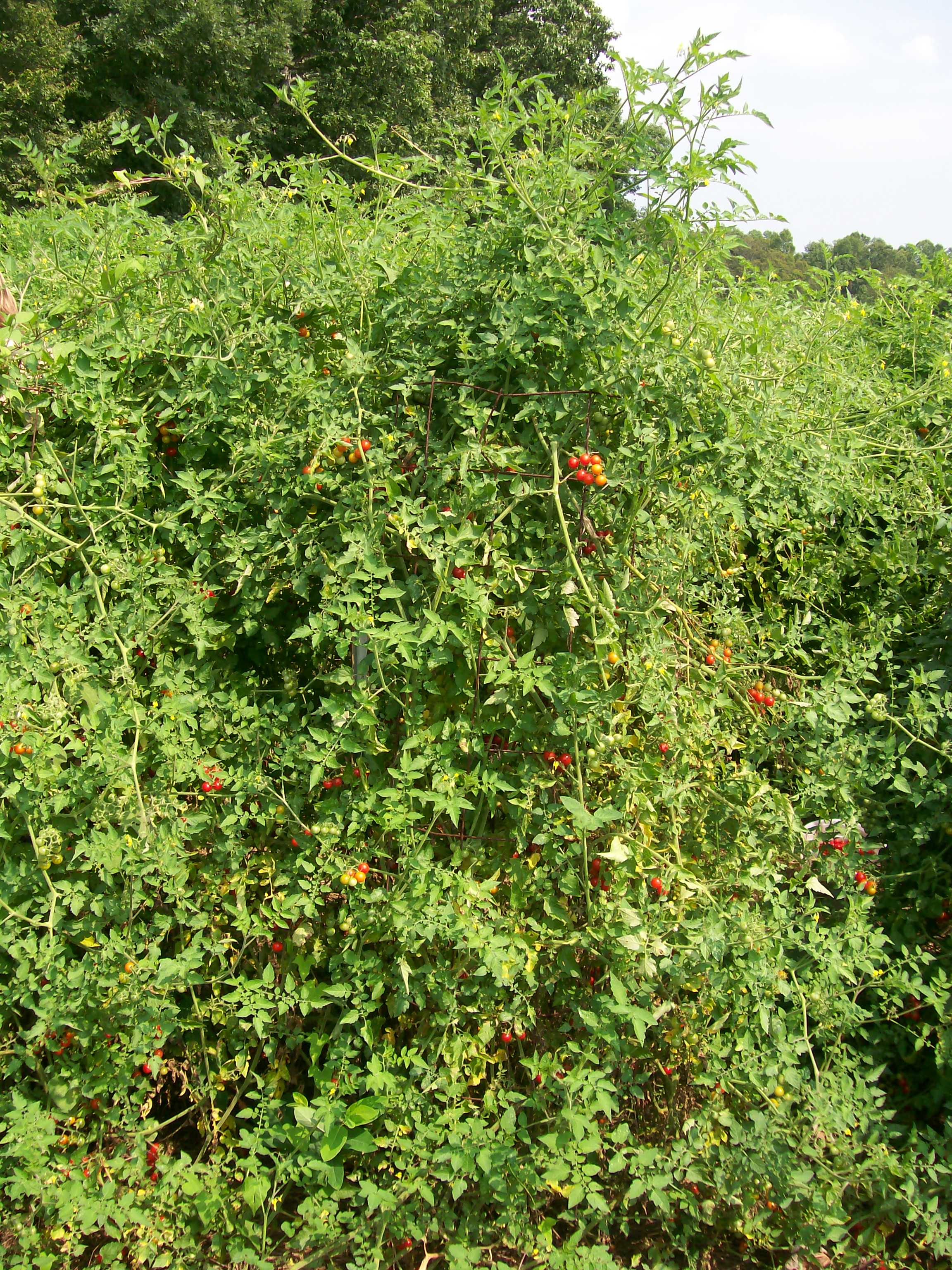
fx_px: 1320
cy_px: 635
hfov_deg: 39.7
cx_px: 476
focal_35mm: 36
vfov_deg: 51.4
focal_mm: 6
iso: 80
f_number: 2.7
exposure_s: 1/631
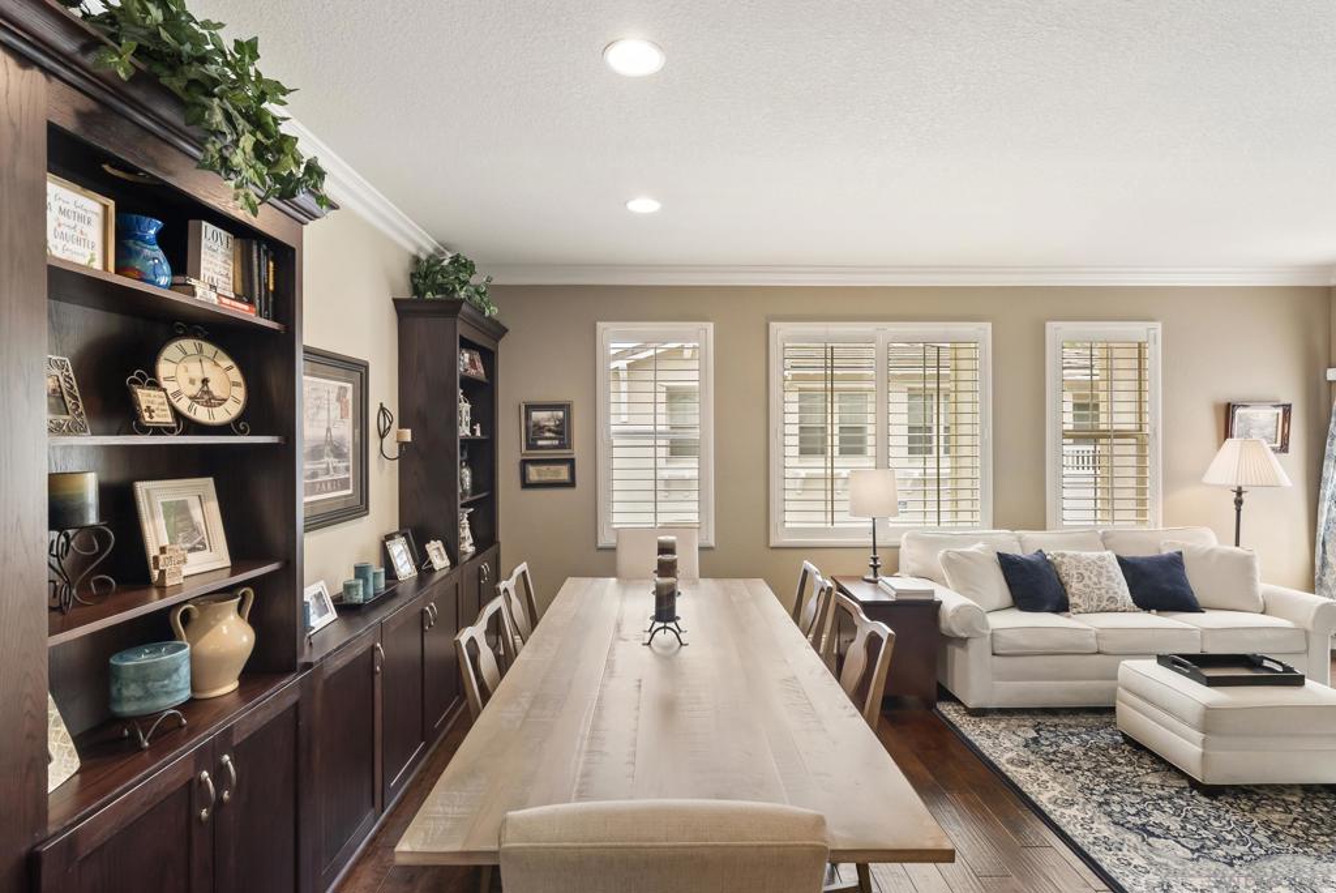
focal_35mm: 16
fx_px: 594
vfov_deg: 73.8
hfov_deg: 96.7
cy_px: 446
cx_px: 668
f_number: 8
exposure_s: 1/6
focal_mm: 16
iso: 500
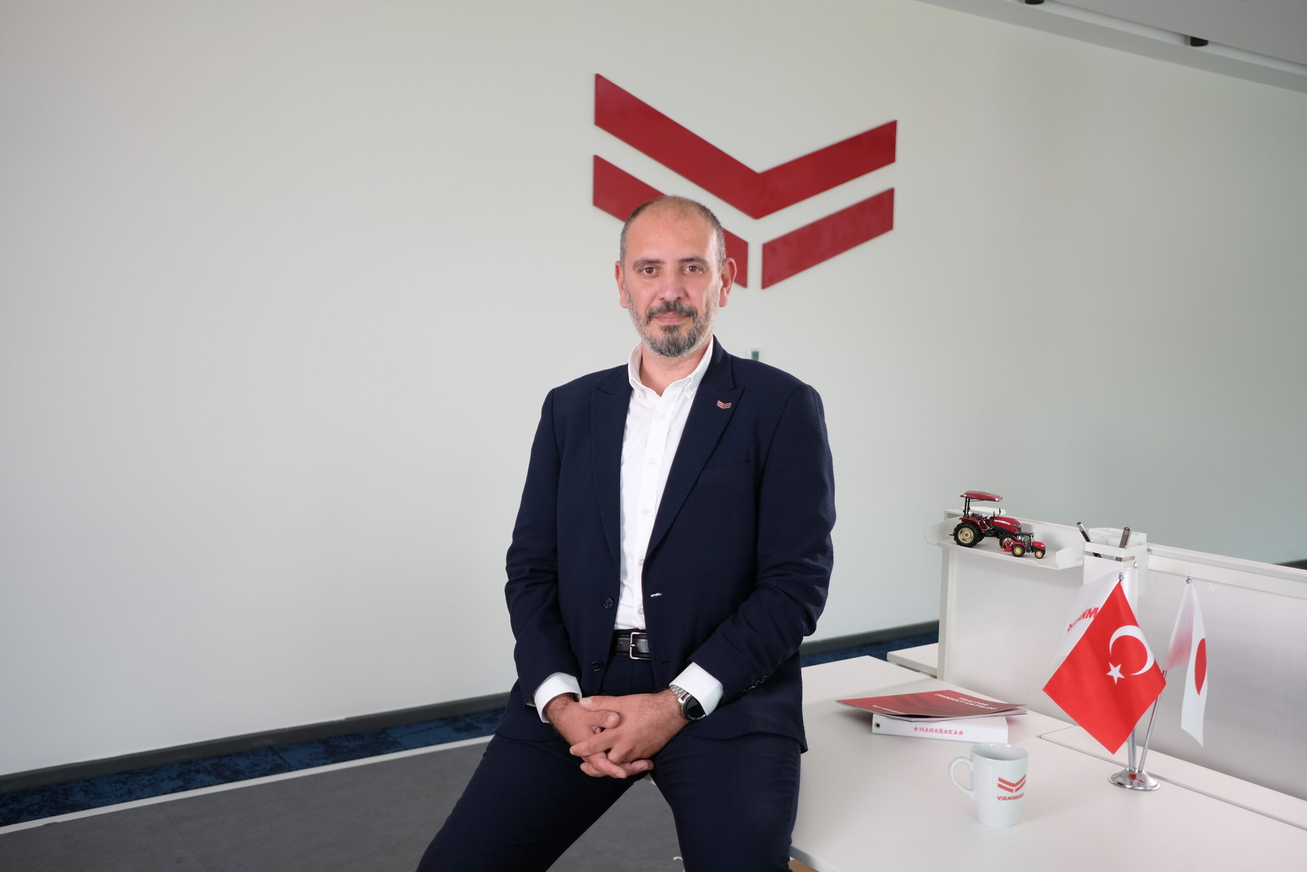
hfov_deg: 54.4
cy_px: 436
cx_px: 654
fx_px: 1271
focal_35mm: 35
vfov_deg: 37.9
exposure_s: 1/125
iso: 200
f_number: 2.2
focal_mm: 23
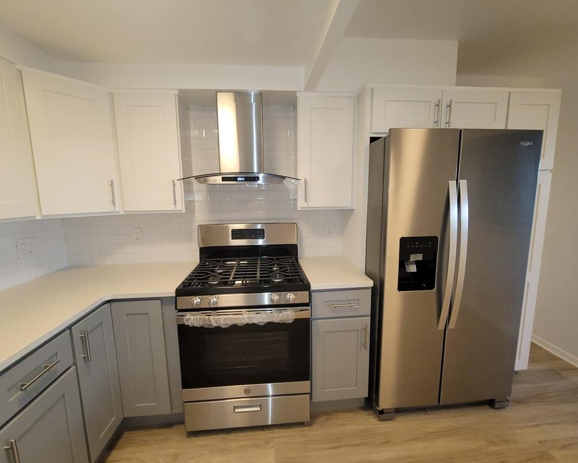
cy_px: 229
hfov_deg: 100.7
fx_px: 240
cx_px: 286
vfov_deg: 88.0
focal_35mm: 14
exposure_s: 1/60
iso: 200
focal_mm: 2.2
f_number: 2.2
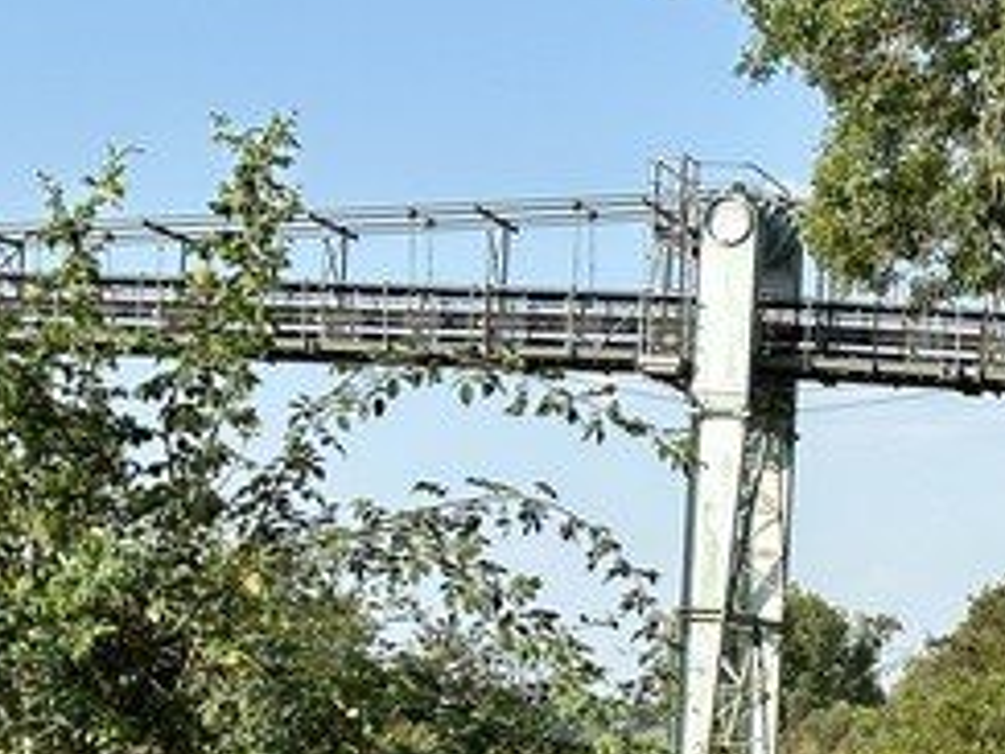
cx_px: 1129
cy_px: 890
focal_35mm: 126
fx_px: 3658
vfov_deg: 11.5
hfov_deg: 15.2
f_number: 1.78
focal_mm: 6.86
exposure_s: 1/1848
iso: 64
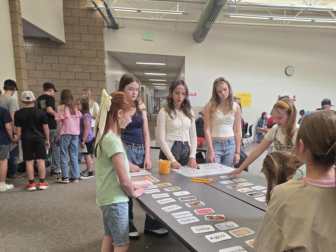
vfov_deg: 46.4
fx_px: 291
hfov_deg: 59.5
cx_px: 202
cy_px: 157
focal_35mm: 30
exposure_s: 1/120
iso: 160
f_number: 1.8
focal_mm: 5.4
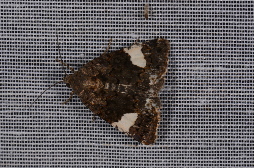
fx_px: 897
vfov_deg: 10.7
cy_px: 84
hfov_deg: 16.1
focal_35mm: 128
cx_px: 127
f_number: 32
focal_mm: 85
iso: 100
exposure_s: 1/60
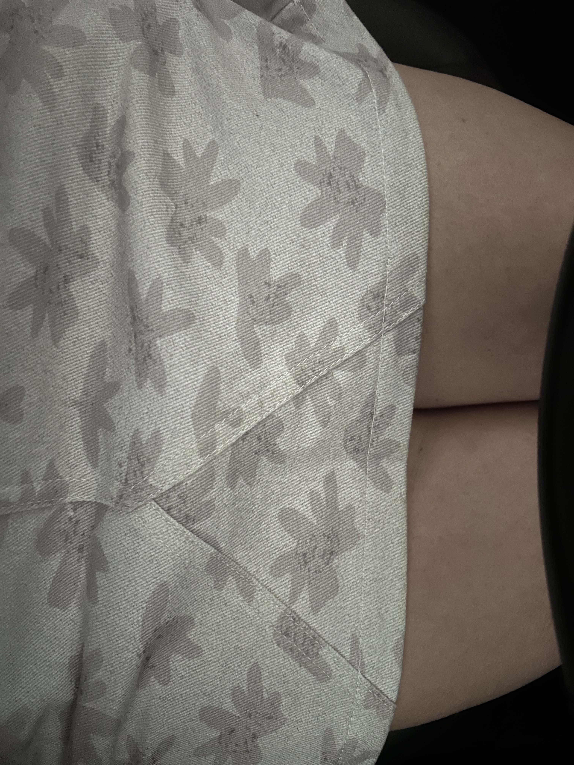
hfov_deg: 53.1
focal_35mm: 26
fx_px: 575
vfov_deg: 67.3
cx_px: 287
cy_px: 382
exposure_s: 1/15
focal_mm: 5.7
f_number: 1.5
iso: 640
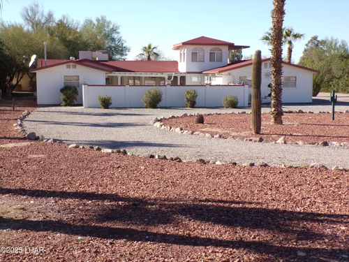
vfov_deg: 26.1
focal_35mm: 56
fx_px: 565
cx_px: 174
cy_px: 131
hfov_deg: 34.3
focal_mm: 10.1
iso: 80
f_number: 5.3
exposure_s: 1/280
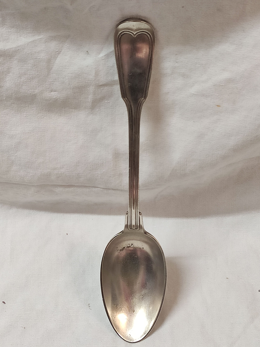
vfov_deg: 67.3
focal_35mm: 26
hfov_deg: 53.1
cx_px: 130
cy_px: 174
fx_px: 260
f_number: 1.75
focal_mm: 4.77
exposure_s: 1/33
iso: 460
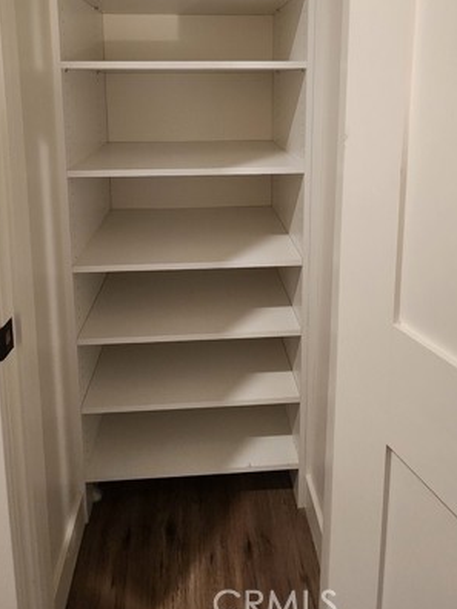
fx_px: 370
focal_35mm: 21
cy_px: 134
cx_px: 225
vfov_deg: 72.0
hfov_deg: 63.4
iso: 400
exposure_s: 1/60
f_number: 2.2
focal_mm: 2.2
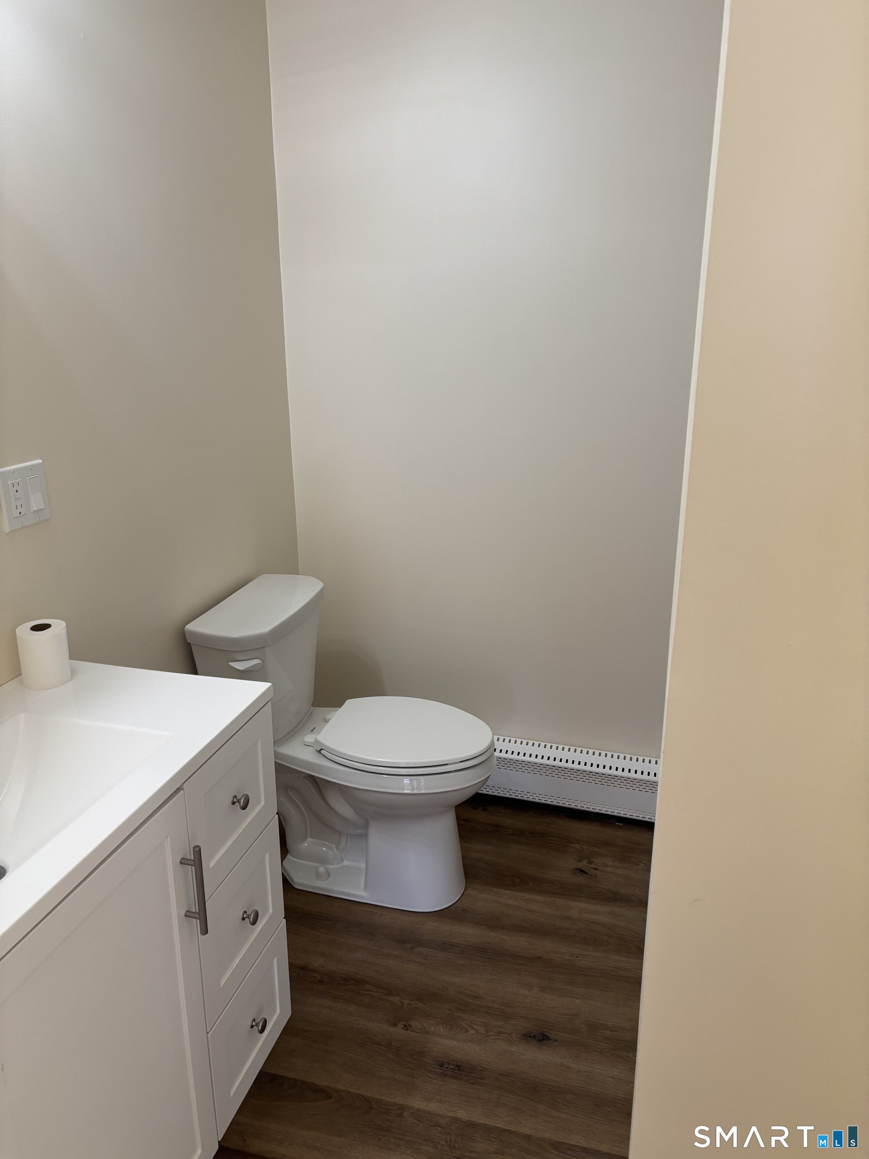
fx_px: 870
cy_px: 580
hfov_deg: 53.1
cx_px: 434
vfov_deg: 67.3
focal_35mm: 26
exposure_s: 1/120
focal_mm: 5.96
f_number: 1.6
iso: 125
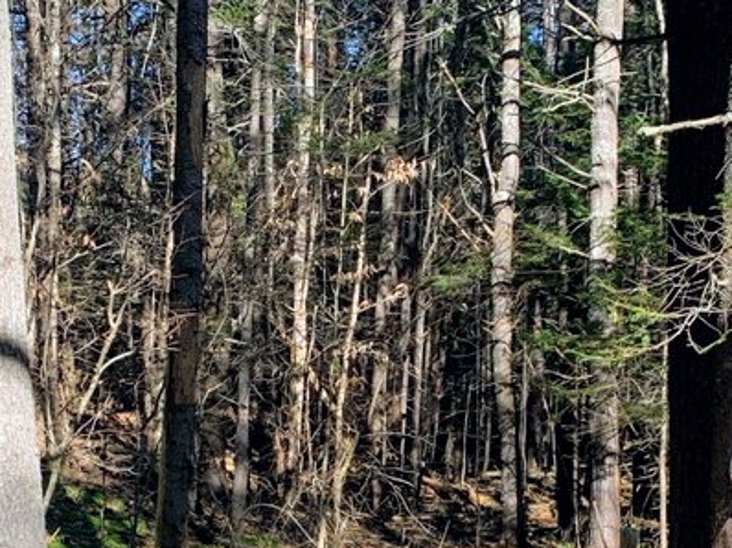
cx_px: 300
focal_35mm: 85
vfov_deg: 16.4
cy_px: 703
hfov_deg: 23.0
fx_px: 1796
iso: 25
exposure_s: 1/350
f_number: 1.8
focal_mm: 4.25
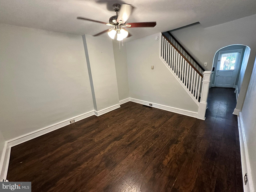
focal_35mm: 14
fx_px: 104
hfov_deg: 102.1
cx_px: 128
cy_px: 96
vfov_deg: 85.7
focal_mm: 2.22
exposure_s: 1/60
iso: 320
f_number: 2.2
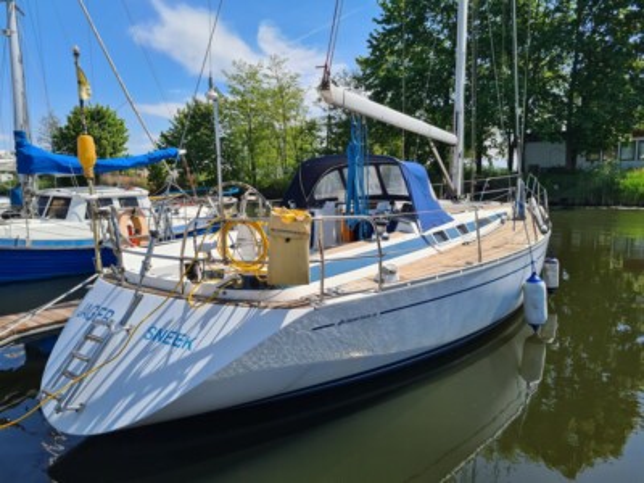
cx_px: 322
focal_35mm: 26
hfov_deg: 67.3
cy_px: 242
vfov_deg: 53.1
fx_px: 484
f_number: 1.8
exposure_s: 1/2528
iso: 50
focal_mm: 5.4
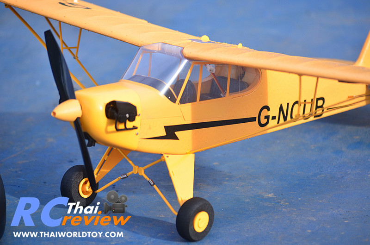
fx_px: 1568
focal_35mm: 153
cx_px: 185
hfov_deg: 13.5
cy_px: 122
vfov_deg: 8.9
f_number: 5.6
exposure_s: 1/320
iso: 250
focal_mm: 102
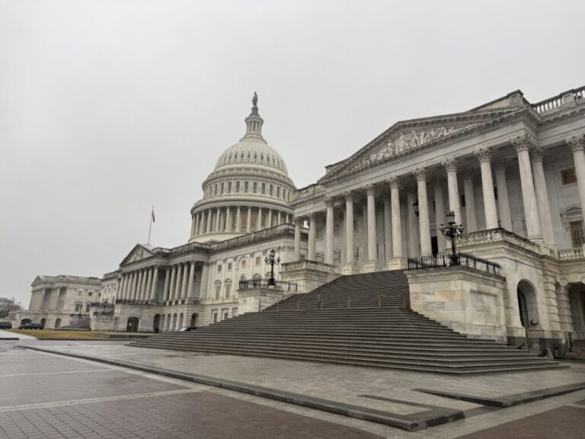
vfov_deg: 56.8
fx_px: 406
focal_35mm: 24
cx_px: 292
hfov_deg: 71.6
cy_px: 220
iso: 80
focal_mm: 6.76
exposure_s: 1/423
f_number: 1.78
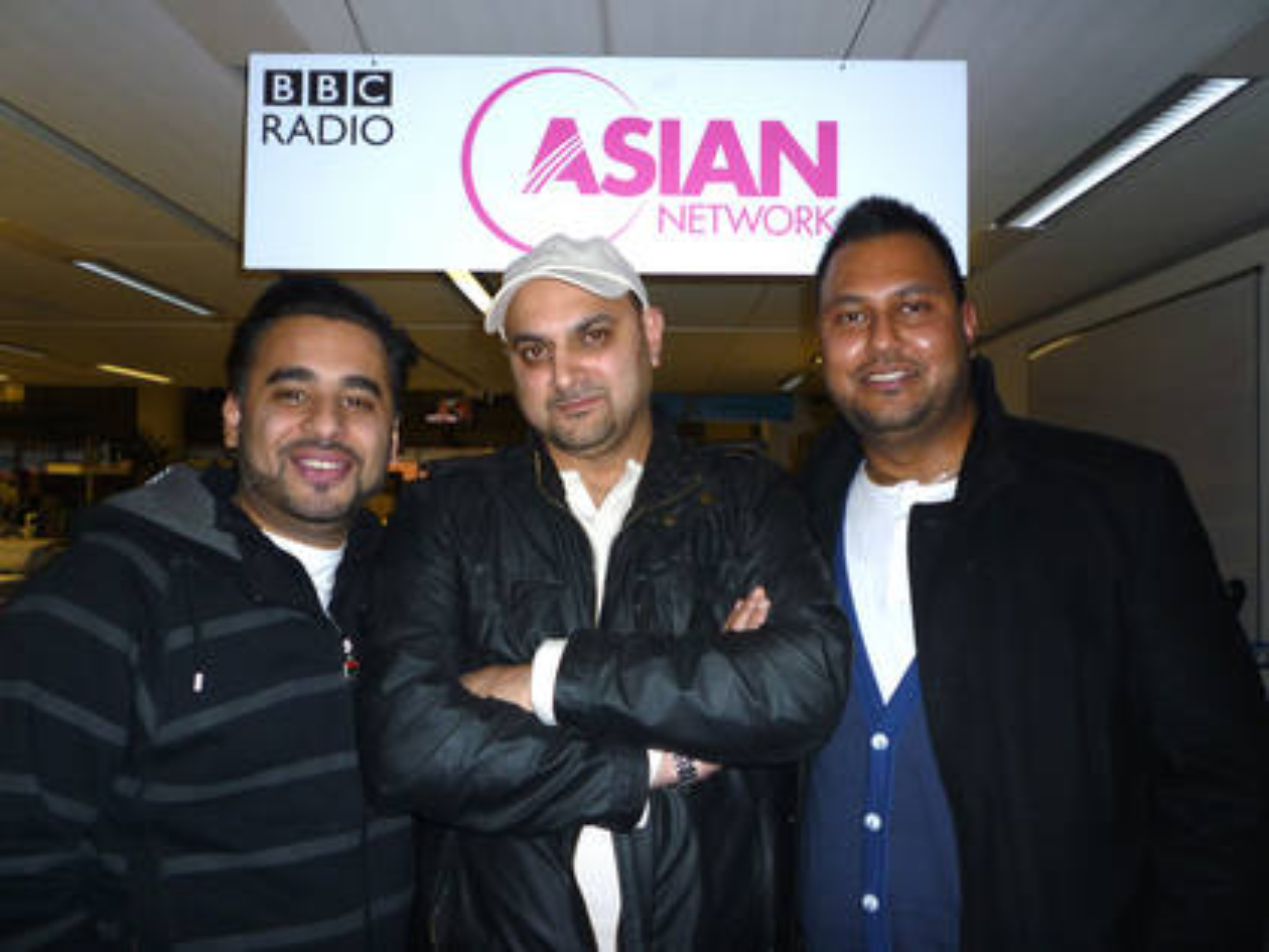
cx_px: 634
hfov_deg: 61.7
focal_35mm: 29
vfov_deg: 48.2
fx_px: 1063
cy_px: 476
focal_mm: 5.2
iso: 100
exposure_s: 1/30
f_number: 3.3
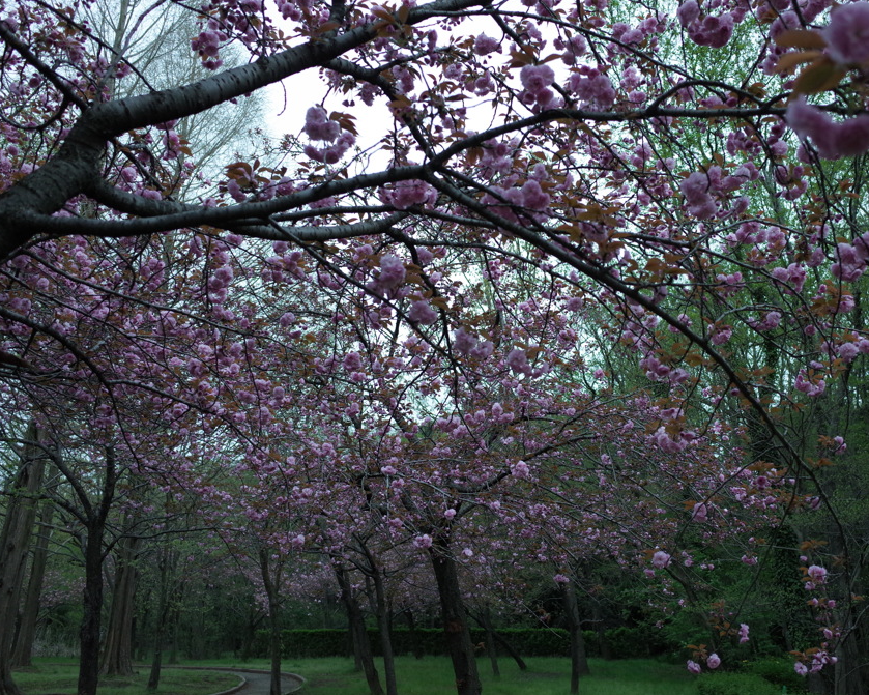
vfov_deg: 45.8
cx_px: 517
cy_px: 347
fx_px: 823
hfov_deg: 55.3
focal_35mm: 32
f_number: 2.8
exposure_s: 1/40
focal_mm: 18.3
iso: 640
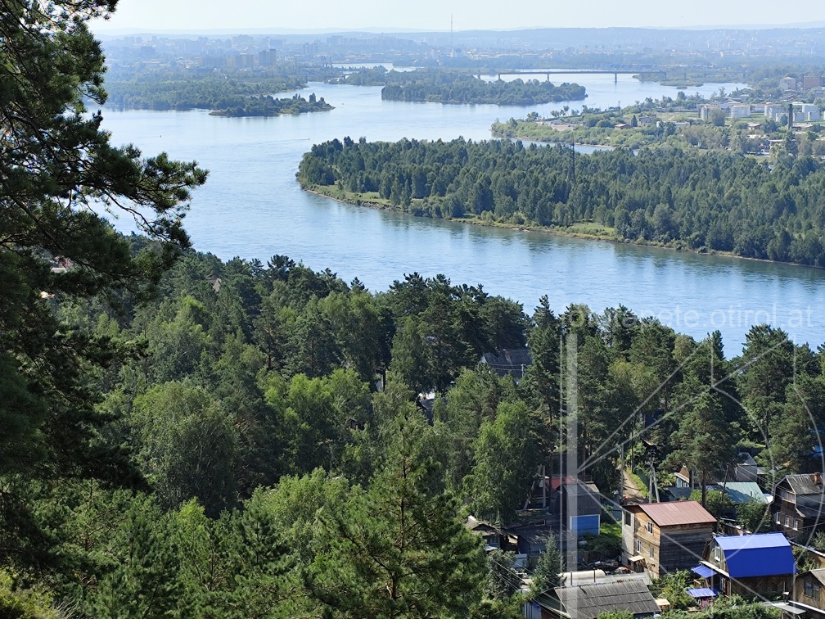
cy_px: 310
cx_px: 412
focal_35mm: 93
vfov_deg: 15.9
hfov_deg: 21.1
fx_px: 2216
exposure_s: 1/1073
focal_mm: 6.19
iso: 50
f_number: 1.65
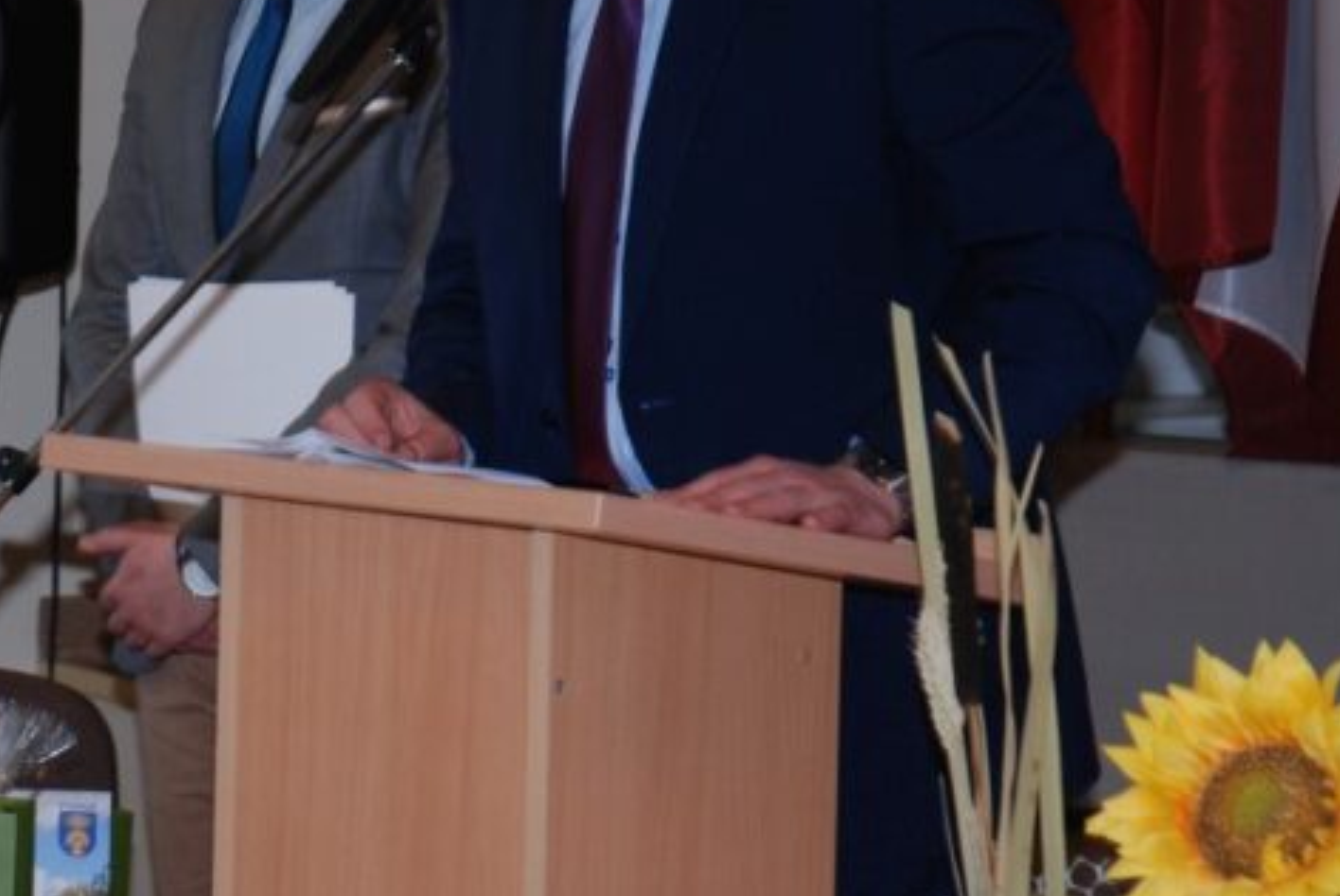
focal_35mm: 179
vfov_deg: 7.7
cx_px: 244
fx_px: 6674
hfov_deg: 11.4
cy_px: 336
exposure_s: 1/60
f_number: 4.5
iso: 200
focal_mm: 55
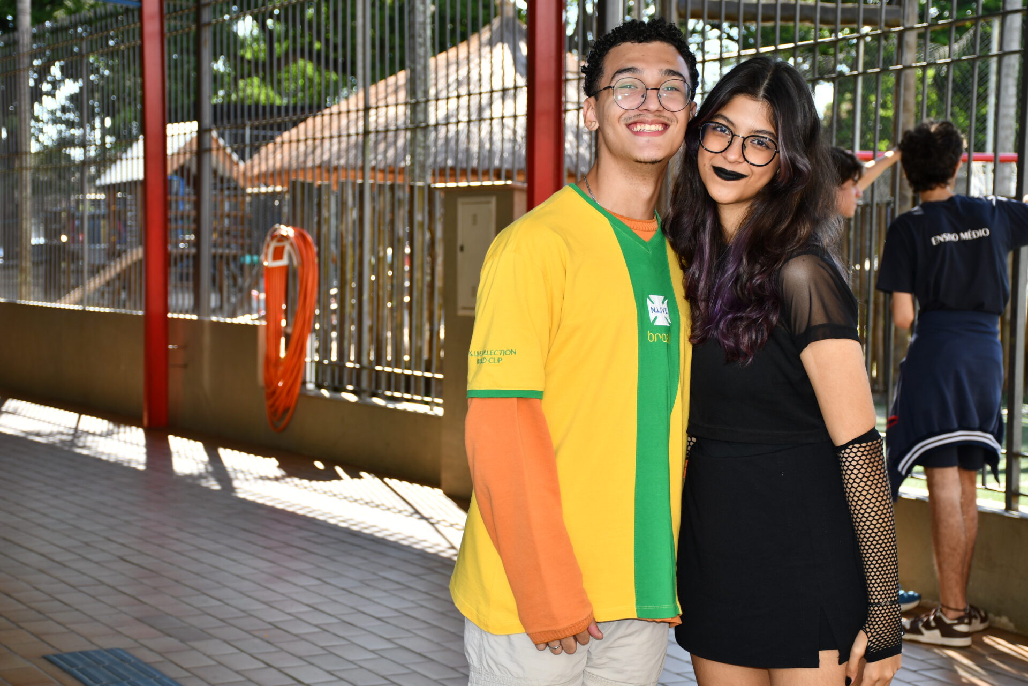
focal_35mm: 72
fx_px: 2056
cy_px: 343
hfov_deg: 28.1
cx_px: 514
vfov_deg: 18.9
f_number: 4.5
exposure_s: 1/250
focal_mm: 48
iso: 125
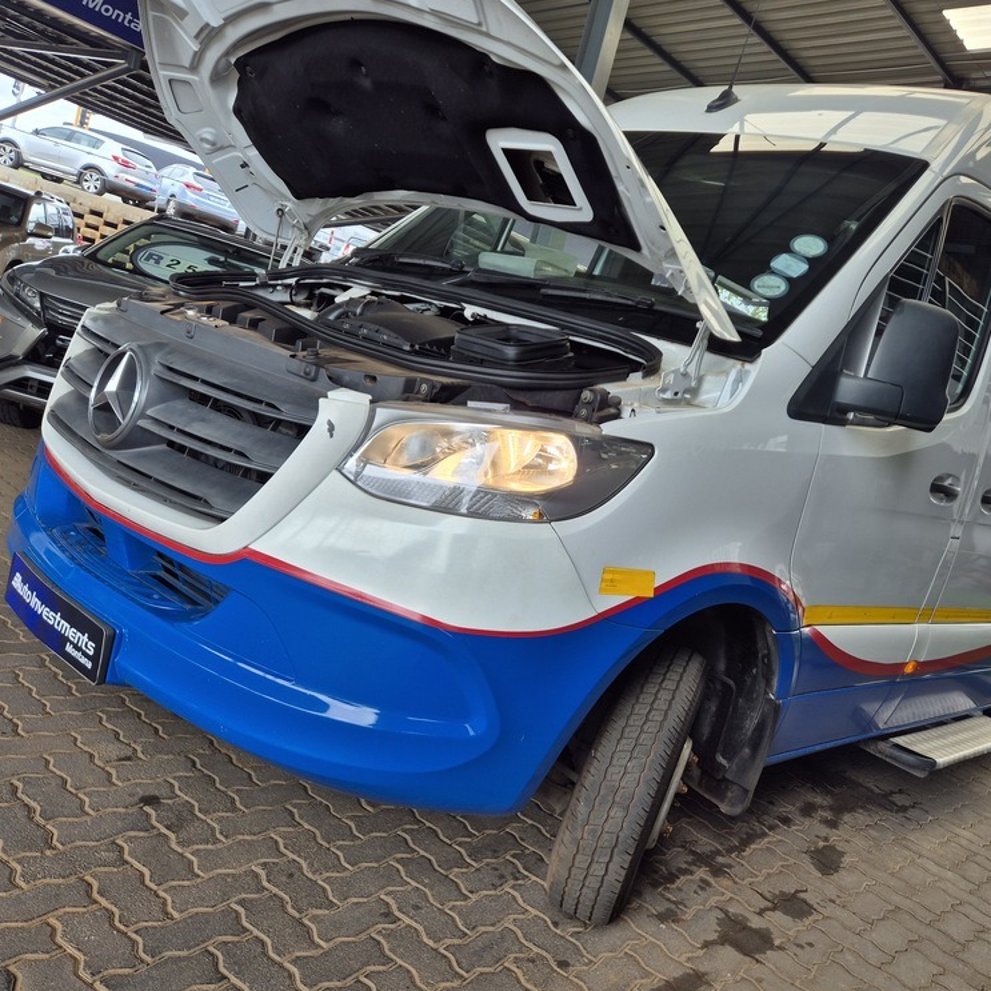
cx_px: 608
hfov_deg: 56.7
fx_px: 907
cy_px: 504
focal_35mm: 28
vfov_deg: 57.3
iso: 25
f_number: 1.8
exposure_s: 1/307
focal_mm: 5.4
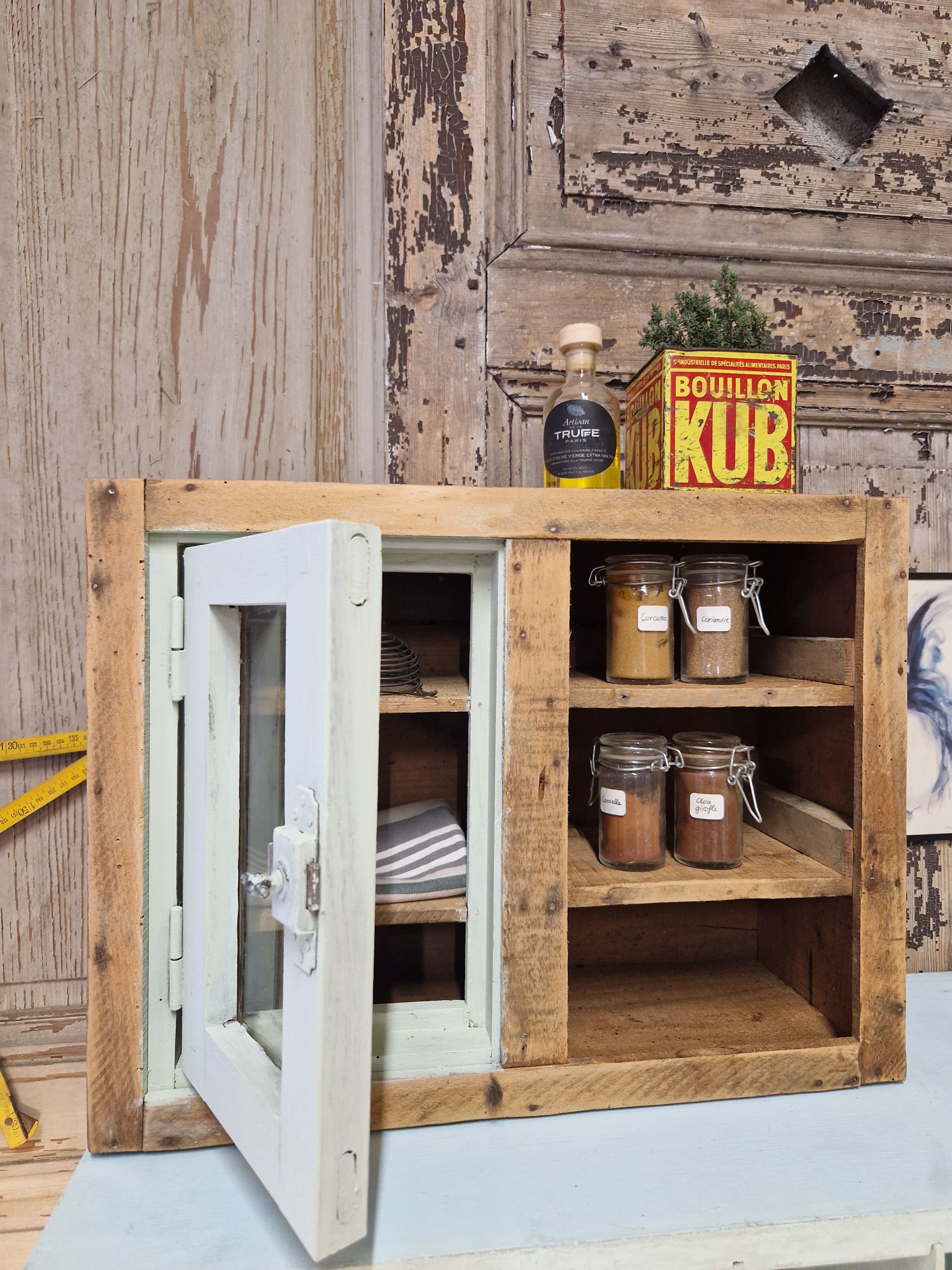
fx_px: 843
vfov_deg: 73.9
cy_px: 635
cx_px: 476
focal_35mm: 23
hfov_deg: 58.9
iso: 320
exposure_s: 1/100
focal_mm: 5.4
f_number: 1.8
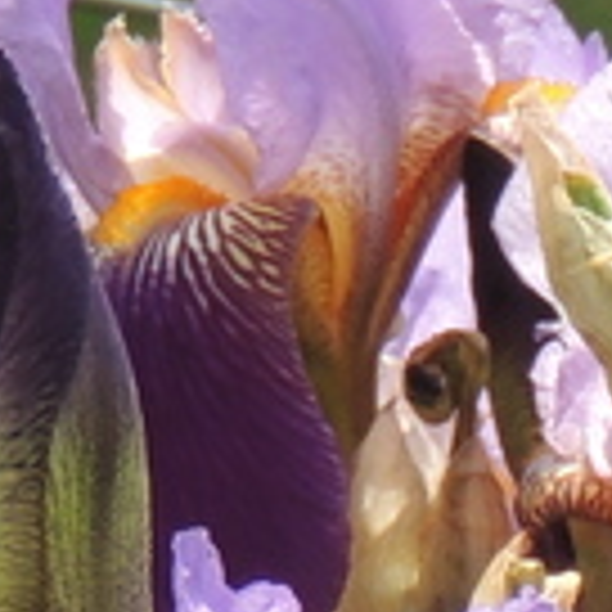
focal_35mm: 1544
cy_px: 1161
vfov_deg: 1.1
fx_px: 30884
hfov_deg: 1.1
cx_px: 1224
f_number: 4.6
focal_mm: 33
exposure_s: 1/200
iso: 100
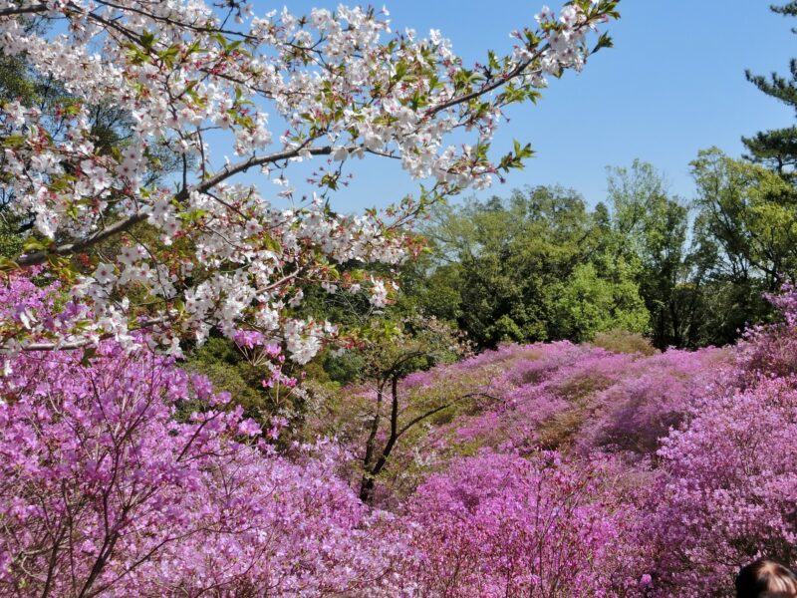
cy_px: 299
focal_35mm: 52
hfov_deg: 36.8
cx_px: 398
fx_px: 1197
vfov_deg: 28.0
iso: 80
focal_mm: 9.3
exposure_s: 1/800
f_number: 4.7
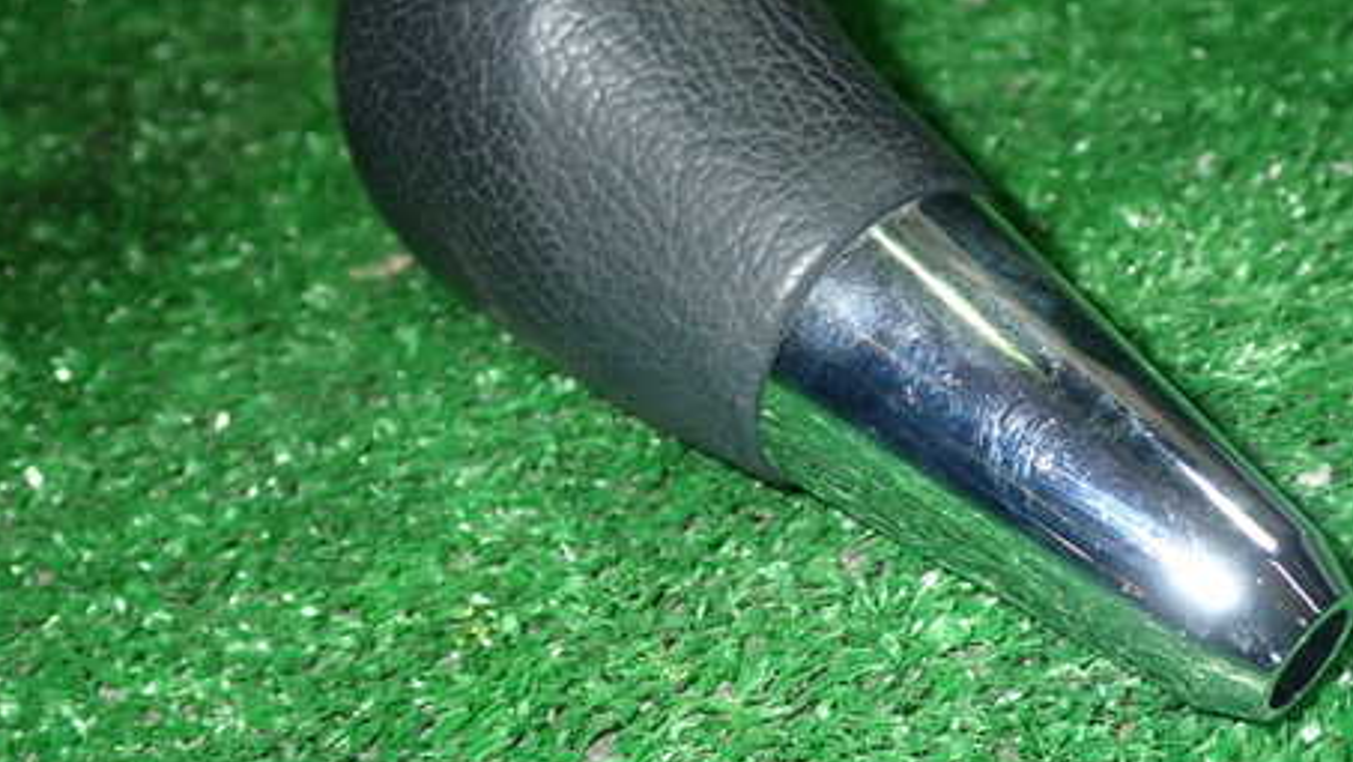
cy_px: 302
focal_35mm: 52
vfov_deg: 23.0
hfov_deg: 39.5
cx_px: 863
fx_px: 1866
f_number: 7.1
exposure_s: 1/40
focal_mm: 6.37
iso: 320
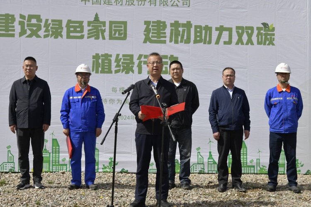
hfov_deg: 35.6
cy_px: 104
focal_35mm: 56
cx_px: 156
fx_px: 484
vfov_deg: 24.2
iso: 1000
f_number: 11
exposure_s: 1/1600
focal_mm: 56
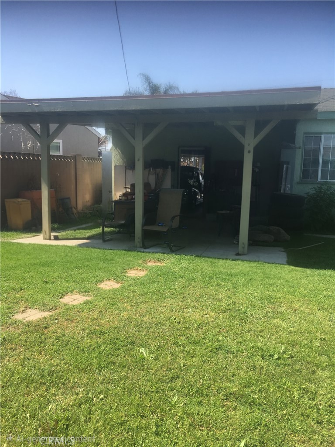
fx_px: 374
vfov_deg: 61.7
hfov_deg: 48.2
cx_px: 168
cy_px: 224
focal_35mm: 29
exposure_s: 1/769
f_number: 2.2
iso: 25
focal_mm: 4.15
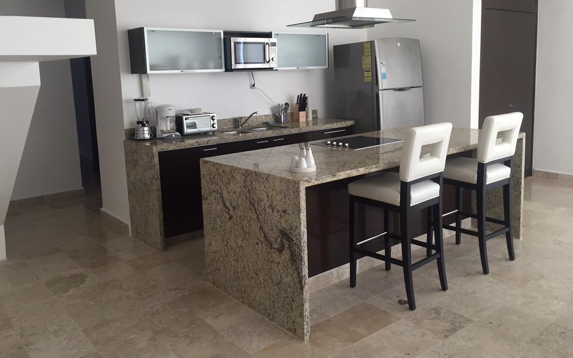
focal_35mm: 31
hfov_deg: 61.2
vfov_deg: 40.4
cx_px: 289
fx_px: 484
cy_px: 143
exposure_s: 1/30
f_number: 2.2
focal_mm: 4.15
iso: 100
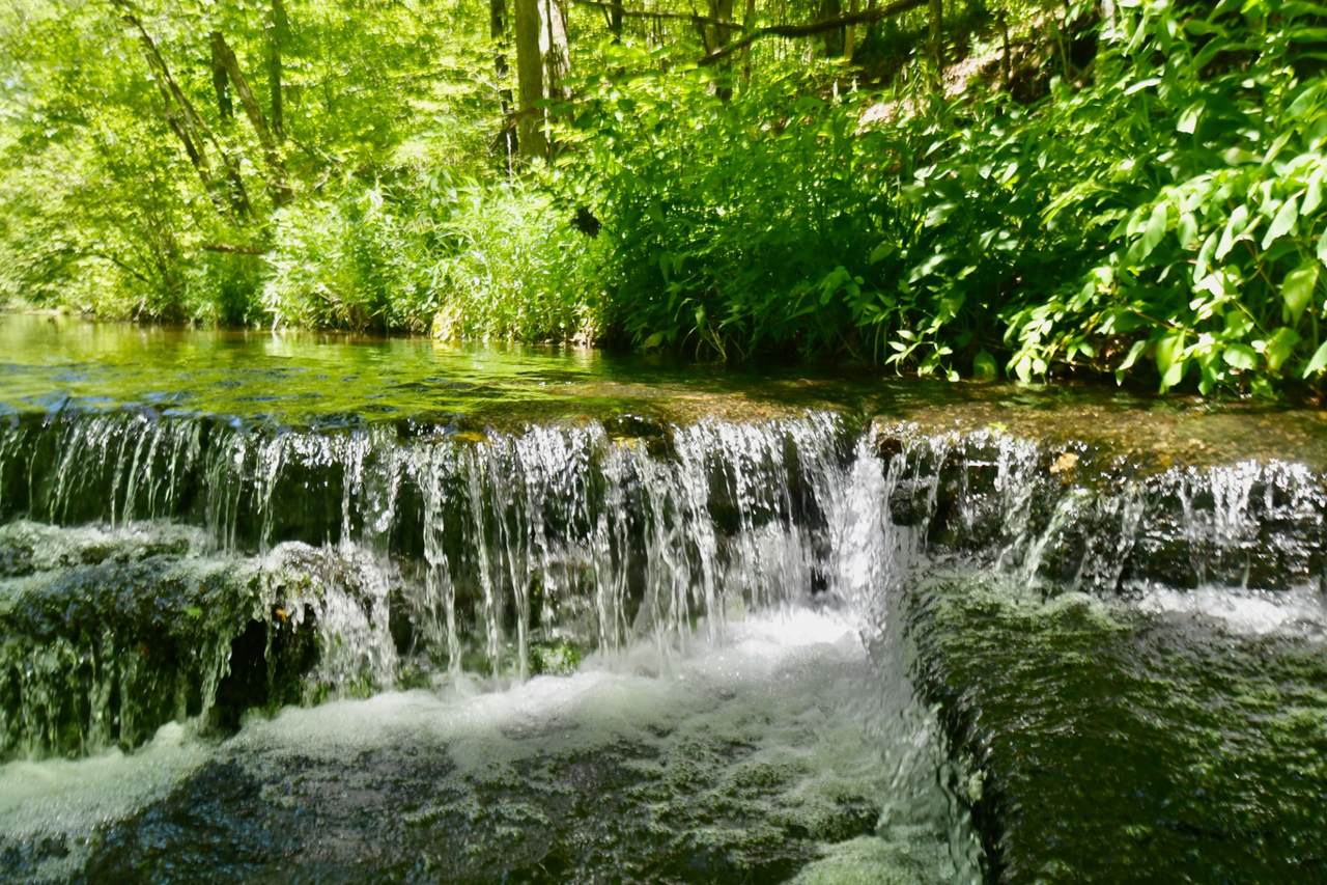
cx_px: 664
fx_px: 1179
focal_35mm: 32
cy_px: 442
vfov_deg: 41.1
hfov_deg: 58.7
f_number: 5
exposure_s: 1/250
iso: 400
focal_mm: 16
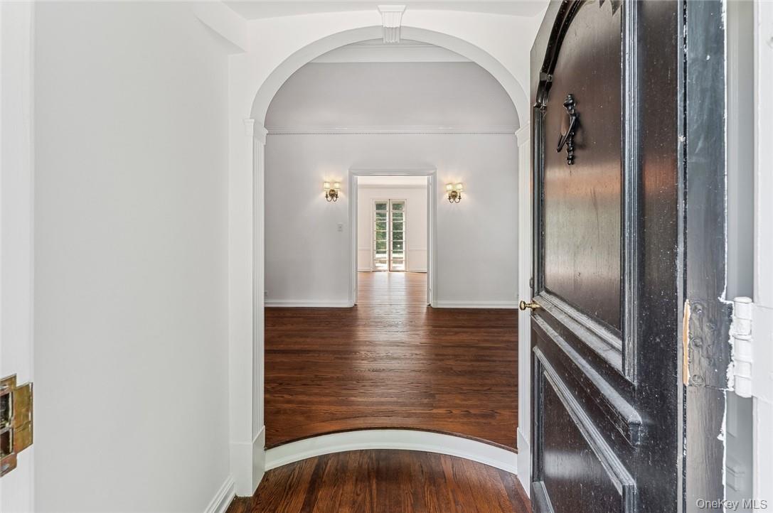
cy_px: 256
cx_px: 386
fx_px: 300
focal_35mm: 14
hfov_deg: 104.3
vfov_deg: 81.1
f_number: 11
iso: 200
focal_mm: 14
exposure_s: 1/8
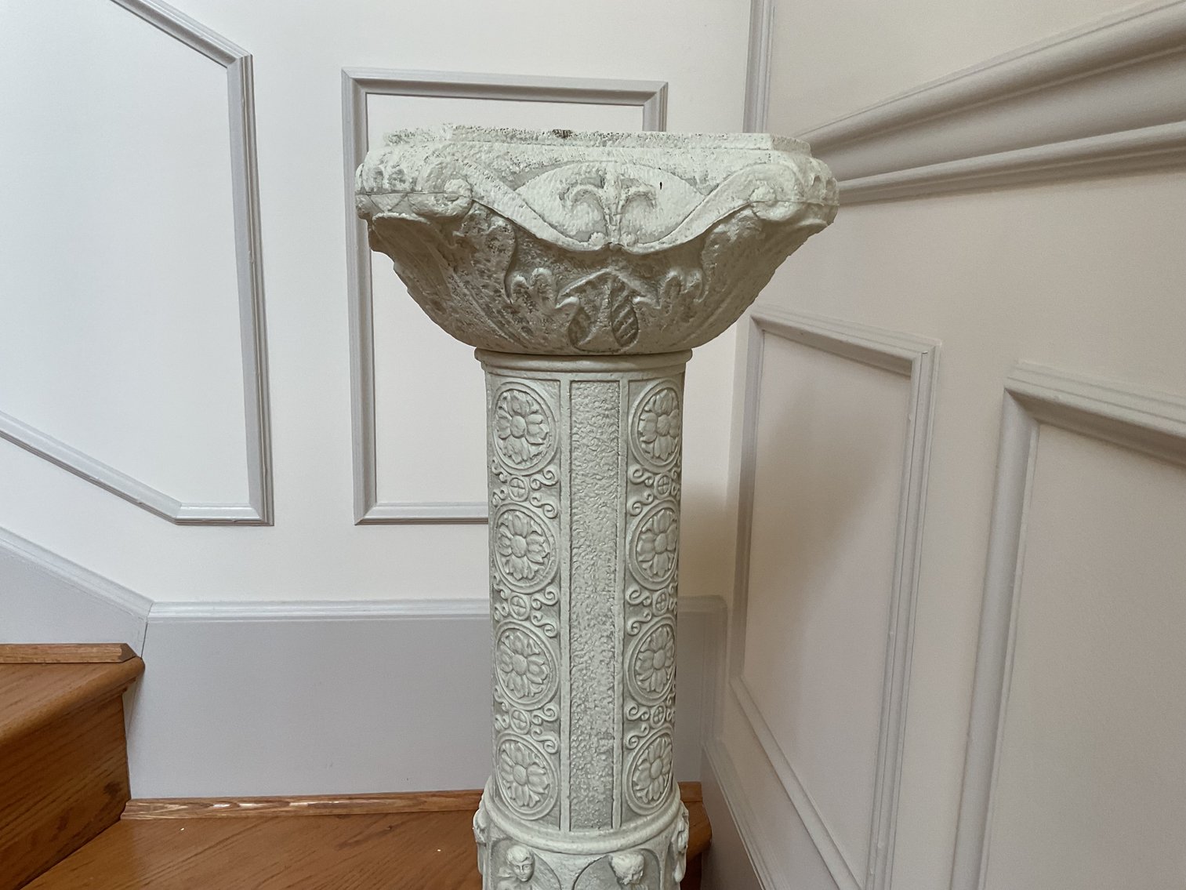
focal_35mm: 29
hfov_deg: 61.7
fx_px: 994
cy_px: 445
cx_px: 593
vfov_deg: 48.2
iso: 64
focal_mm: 3
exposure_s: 1/120
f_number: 1.8
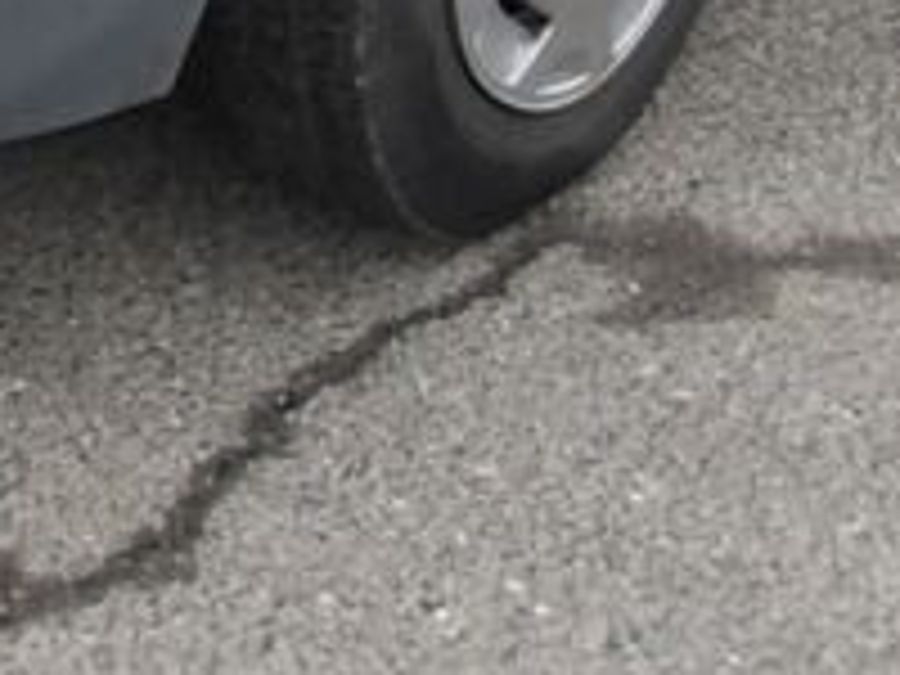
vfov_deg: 9.4
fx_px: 3588
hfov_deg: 14.3
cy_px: -1048
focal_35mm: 138
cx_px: 248
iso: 100
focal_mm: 4.9
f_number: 3
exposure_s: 1/113
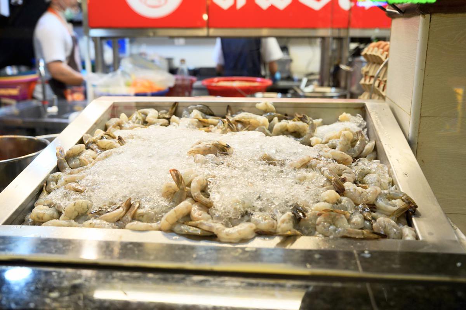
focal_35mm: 37
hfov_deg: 51.8
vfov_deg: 35.9
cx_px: 233
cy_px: 155
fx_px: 480
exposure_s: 1/160
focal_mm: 37.1
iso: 1600
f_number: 4
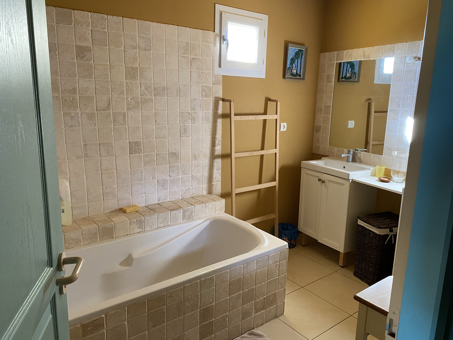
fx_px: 340
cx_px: 226
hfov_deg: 67.3
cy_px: 170
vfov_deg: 53.1
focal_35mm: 26
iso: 250
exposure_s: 1/60
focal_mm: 4.25
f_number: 1.8
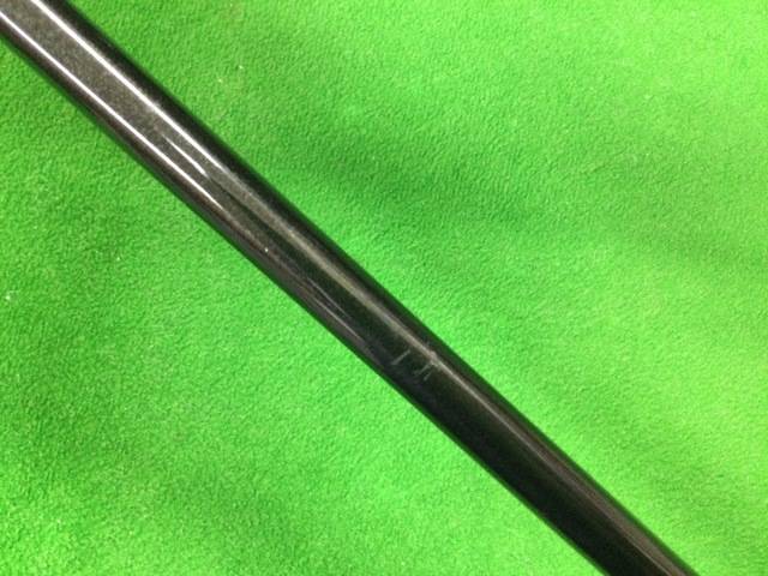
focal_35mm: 31
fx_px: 688
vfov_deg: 45.4
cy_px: 288
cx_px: 384
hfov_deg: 58.4
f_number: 2.4
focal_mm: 3.3
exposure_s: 1/17
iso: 200
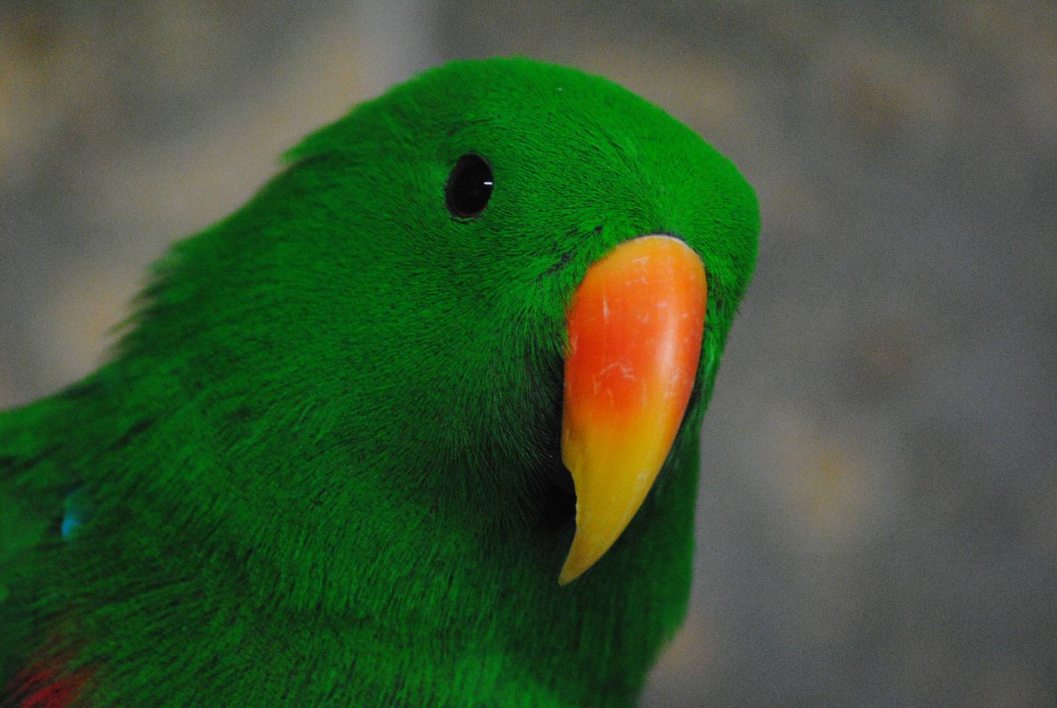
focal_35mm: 450
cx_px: 528
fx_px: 13228
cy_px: 354
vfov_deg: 3.1
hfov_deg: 4.6
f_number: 5.6
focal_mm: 300
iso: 1600
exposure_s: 1/80
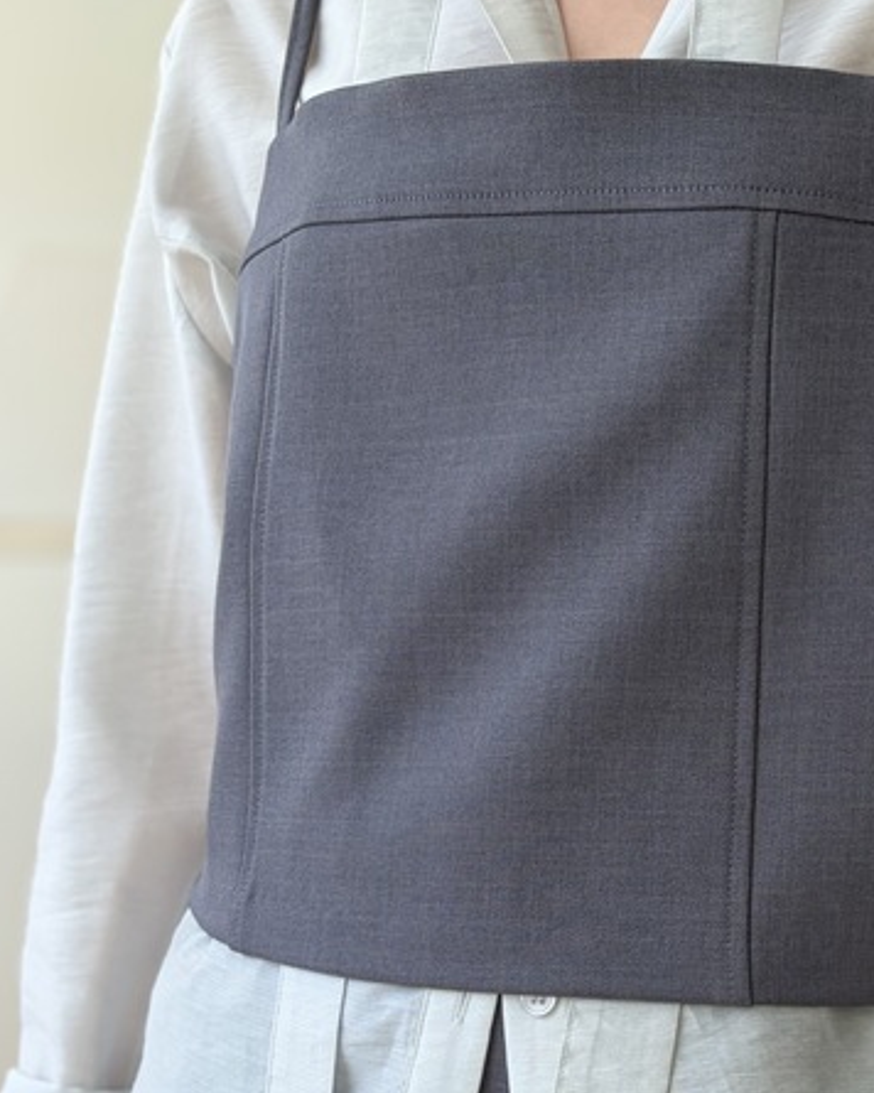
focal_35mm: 57
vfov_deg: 32.3
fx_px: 1843
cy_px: 833
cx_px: 798
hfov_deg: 25.8
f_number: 1.6
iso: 40
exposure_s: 1/263
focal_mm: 5.96
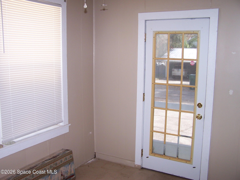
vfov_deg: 37.7
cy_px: 90
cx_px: 120
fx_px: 263
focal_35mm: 38
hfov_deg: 49.0
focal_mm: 6.3
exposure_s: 1/60
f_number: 2.8
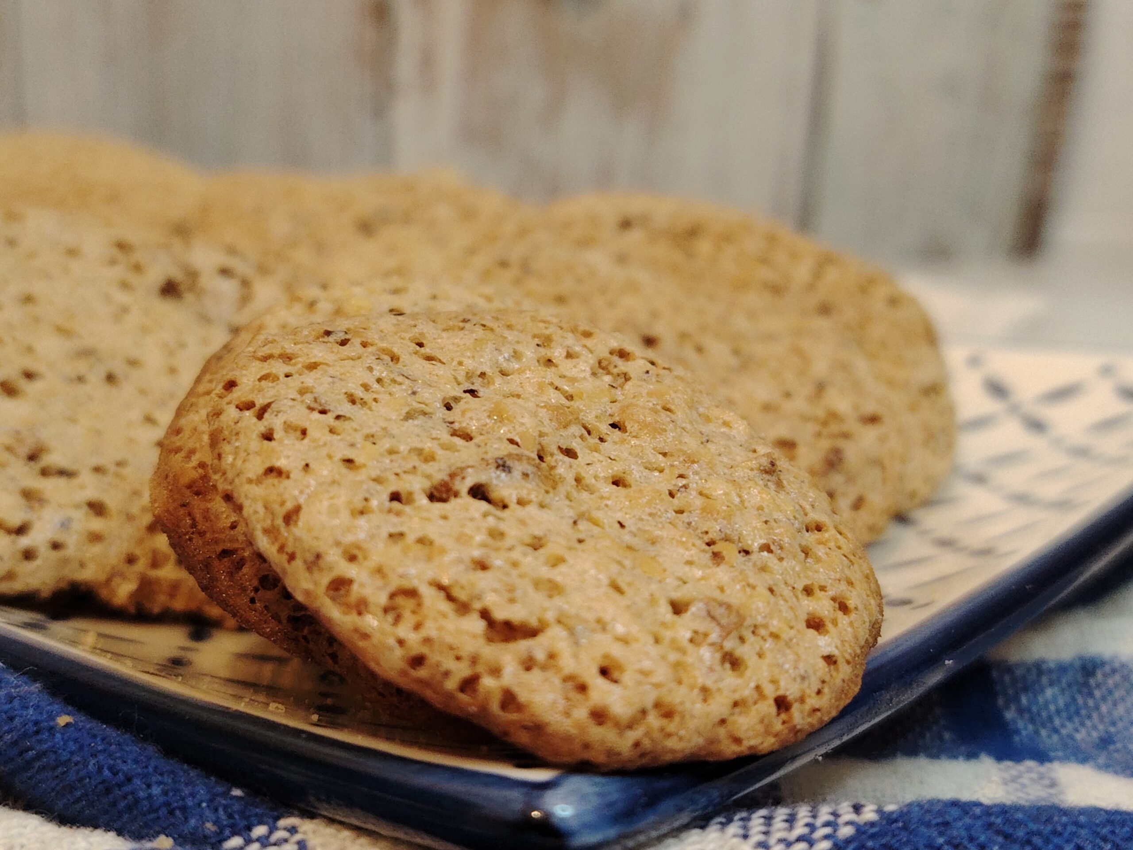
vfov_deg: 30.9
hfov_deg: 40.4
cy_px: 425
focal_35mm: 47
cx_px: 566
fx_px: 1538
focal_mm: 5.25
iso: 1097
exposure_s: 1/33.3
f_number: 1.75
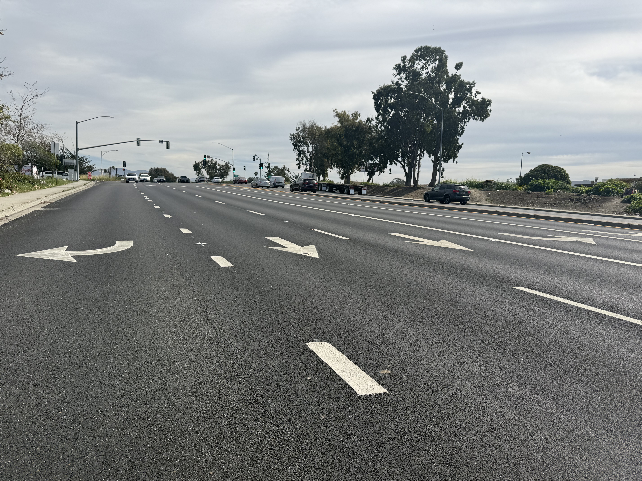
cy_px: 240
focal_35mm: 24
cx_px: 321
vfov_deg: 56.8
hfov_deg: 71.6
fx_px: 445
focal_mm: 6.76
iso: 80
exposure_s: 1/6711
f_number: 1.78
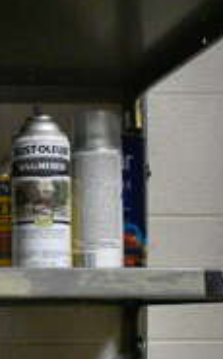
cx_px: -204
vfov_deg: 22.3
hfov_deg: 12.7
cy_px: 324
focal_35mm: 91
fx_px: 888
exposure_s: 1/125
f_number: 3.5
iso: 6400
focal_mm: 18
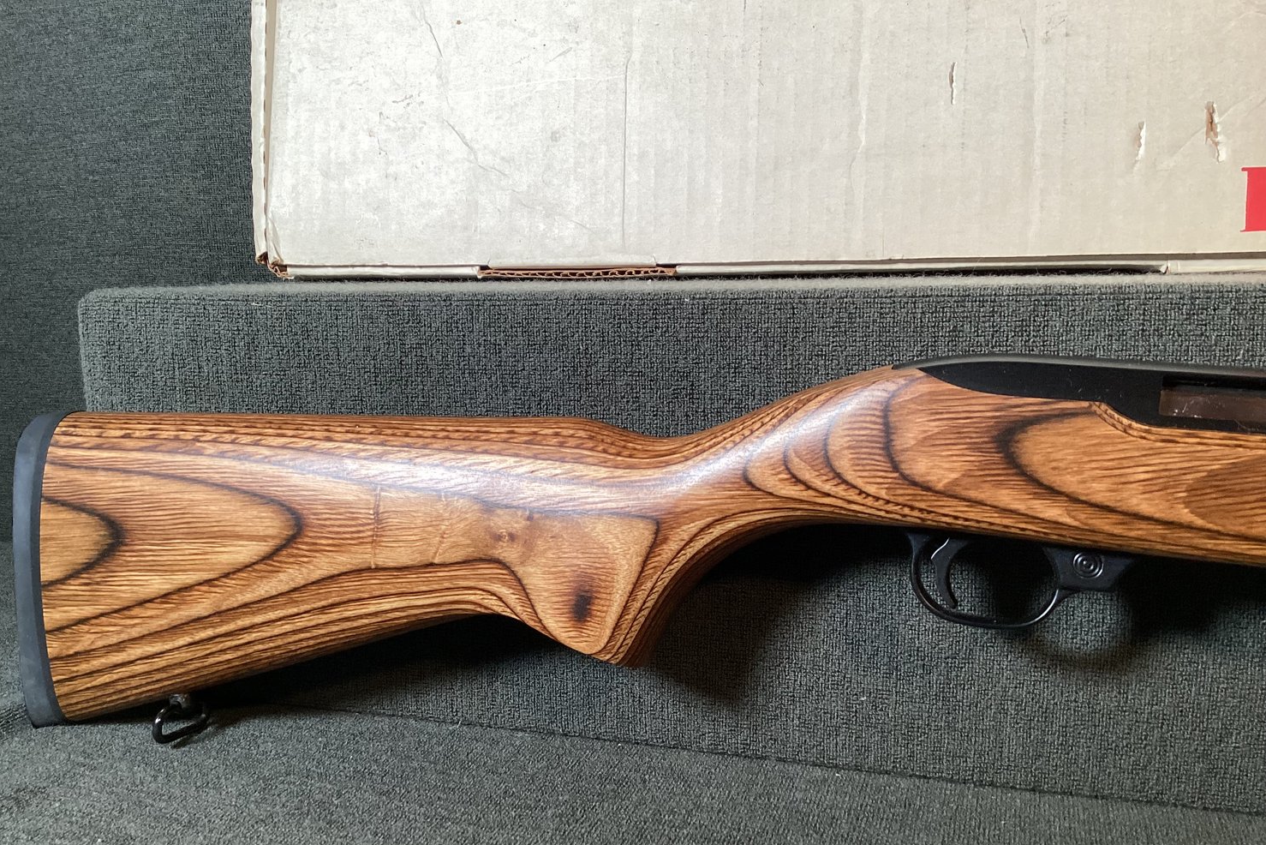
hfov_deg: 57.2
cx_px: 619
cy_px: 459
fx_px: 1161
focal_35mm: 33
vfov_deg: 40.0
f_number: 2.4
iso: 100
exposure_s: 1/60
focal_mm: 3.3
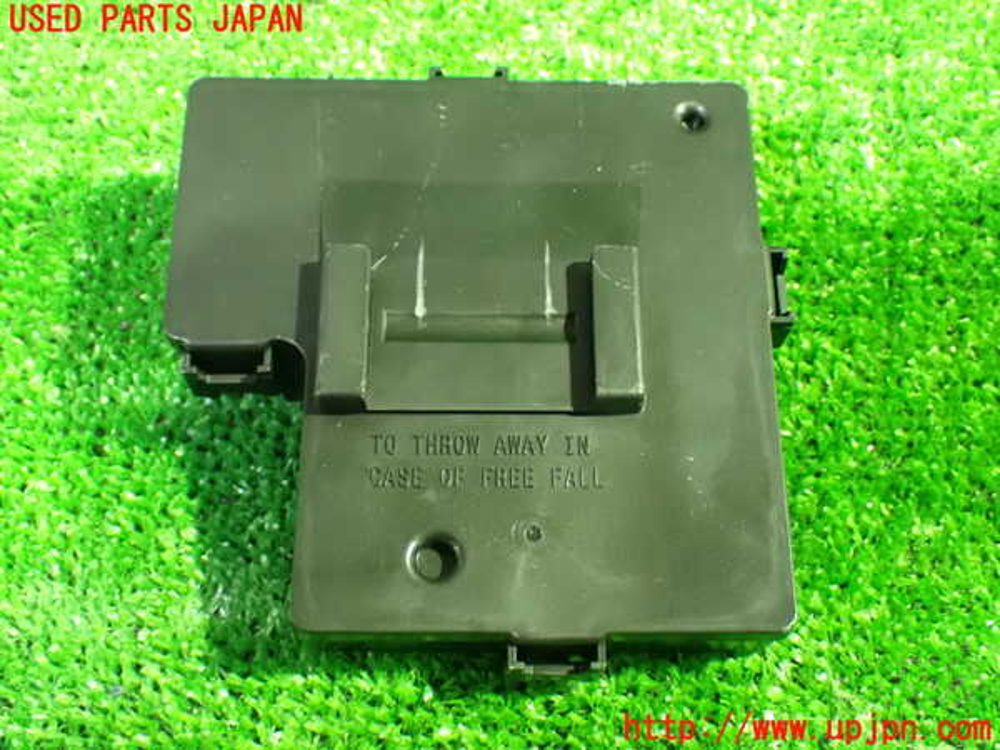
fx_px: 1271
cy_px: 375
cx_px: 500
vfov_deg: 32.9
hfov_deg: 42.9
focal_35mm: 44
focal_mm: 7.84
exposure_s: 1/13
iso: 1600
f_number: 2.9
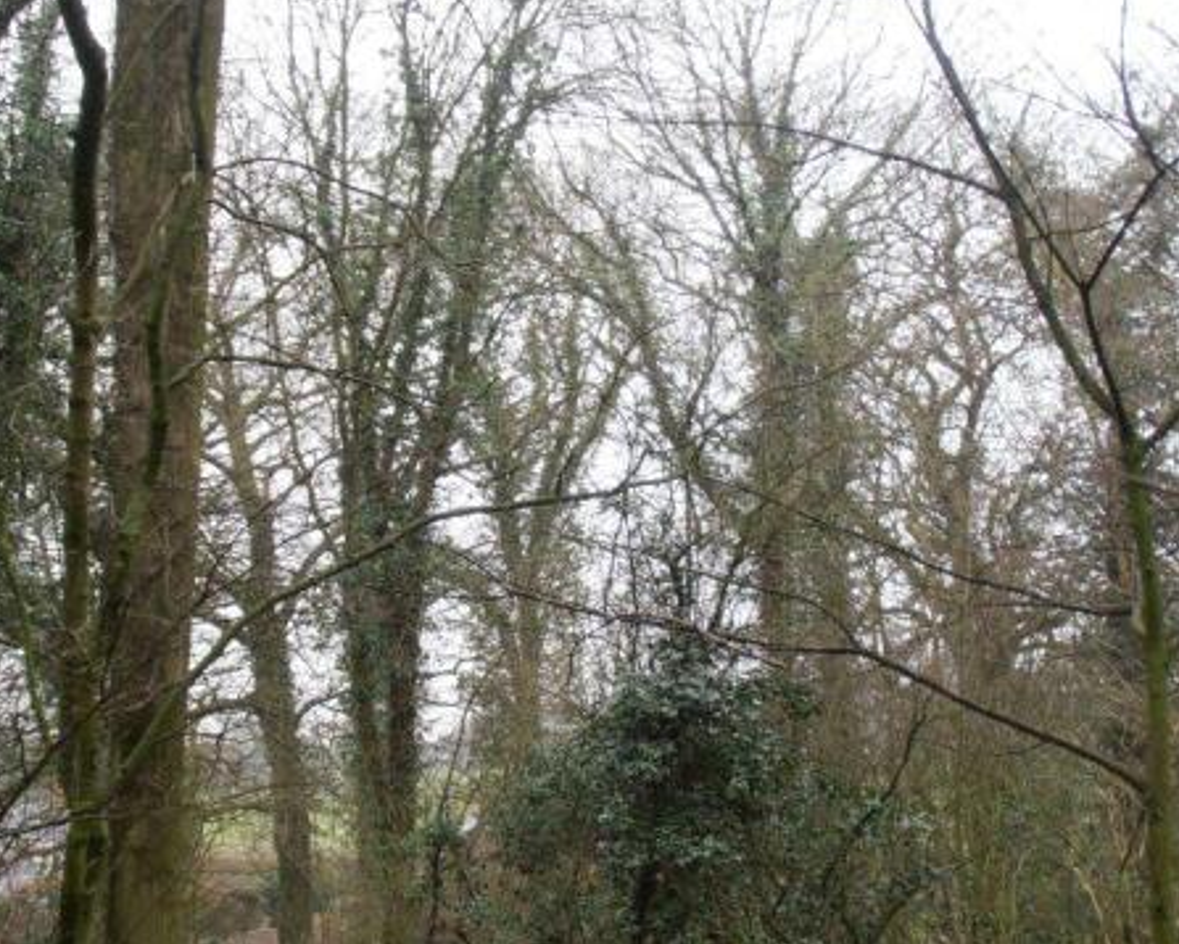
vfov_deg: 27.1
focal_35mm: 56
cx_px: 582
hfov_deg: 33.6
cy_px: 560
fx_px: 1955
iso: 80
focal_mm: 7.87
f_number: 4.2
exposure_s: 1/40
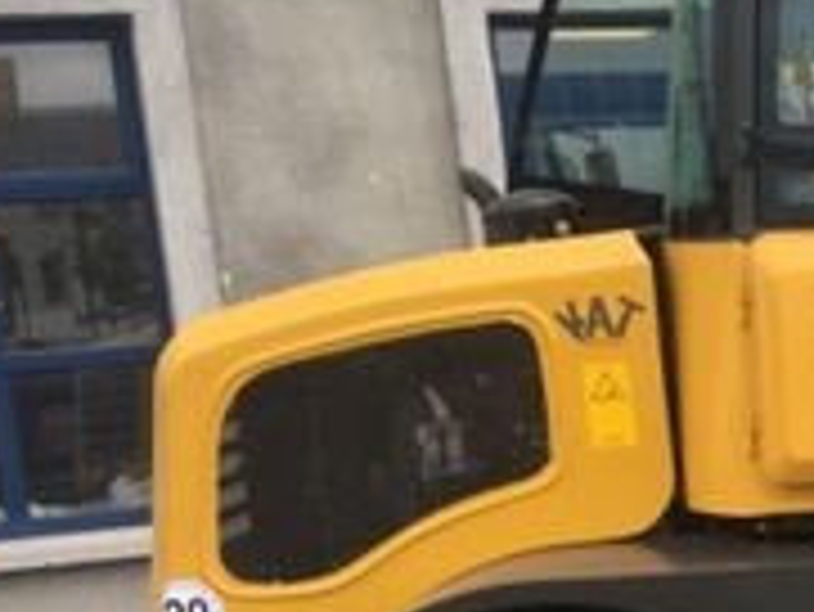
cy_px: 594
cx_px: 1286
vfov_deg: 15.2
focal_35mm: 96
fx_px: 2259
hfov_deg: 17.8
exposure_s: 1/286
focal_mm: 4.15
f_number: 2.2
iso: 25
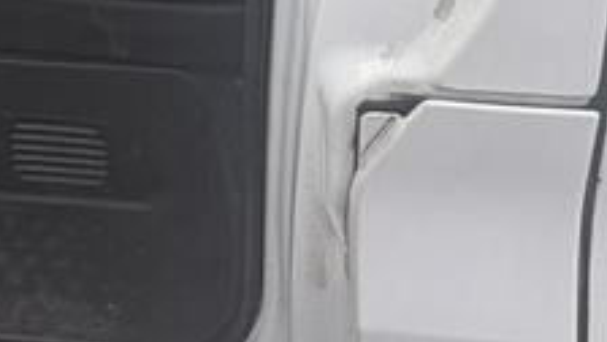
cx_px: 130
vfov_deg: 13.9
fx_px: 982
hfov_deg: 33.5
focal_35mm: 61
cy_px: -480
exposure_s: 1/209
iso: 40
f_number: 2.2
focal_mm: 2.22
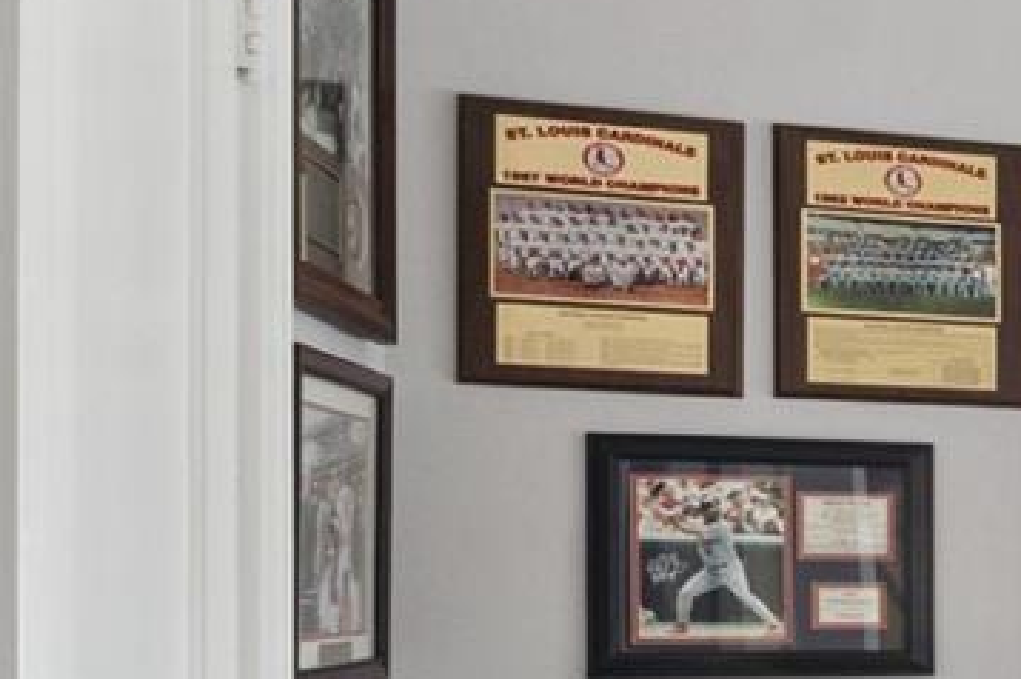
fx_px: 2185
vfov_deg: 17.3
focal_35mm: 77
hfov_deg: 16.8
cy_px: 656
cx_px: 2210
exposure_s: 1/80
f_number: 9
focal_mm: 11.5
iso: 400
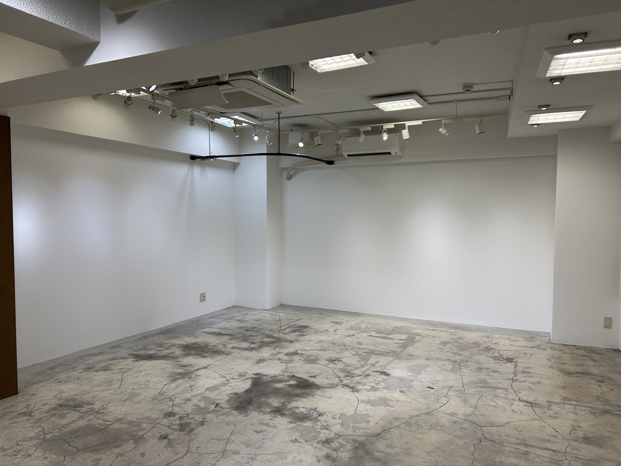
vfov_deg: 53.1
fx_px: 466
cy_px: 233
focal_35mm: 26
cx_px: 310
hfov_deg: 67.3
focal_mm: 5.7
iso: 50
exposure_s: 1/469
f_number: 1.5
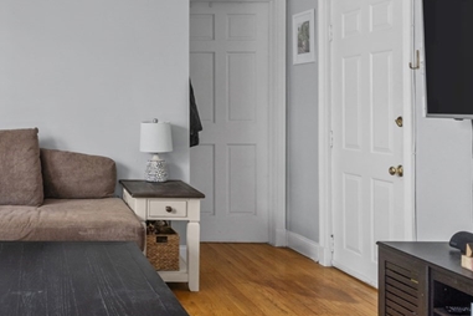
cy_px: 109
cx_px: 25
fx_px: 583
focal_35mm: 44
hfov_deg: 40.0
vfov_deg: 30.1
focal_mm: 16.5
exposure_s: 1/6
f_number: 7.1
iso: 320
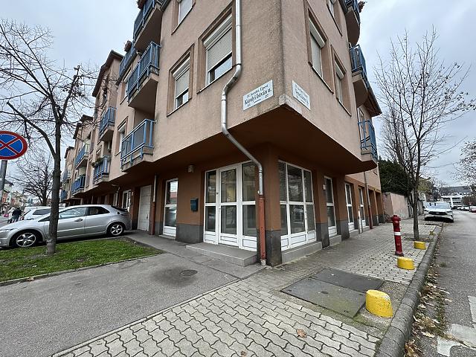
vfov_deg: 85.7
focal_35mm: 14
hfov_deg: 102.1
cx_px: 238
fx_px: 193
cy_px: 178
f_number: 2.2
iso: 40
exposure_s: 1/99
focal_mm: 2.22
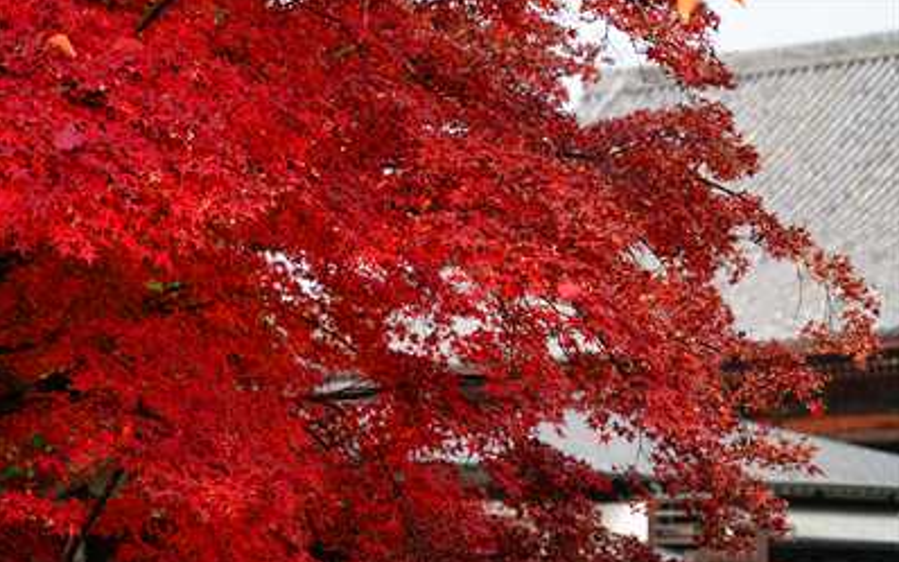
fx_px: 2941
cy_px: 295
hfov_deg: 17.4
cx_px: 450
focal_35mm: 120
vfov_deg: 10.9
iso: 100
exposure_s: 1/125
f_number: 6.3
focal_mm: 117
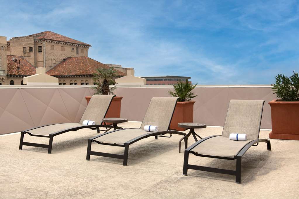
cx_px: 150
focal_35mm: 40
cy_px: 100
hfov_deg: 48.5
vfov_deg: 33.4
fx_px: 332
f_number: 11
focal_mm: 40
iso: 50
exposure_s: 1/125
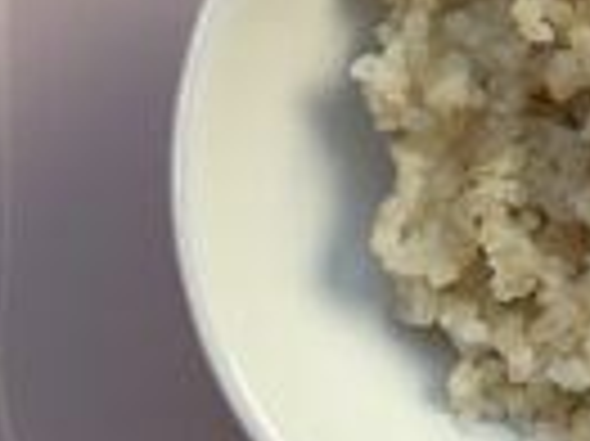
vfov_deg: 14.1
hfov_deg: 16.7
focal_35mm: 99
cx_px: 1049
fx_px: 1686
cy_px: -178
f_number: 1.8
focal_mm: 4.25
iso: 32
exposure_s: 1/122
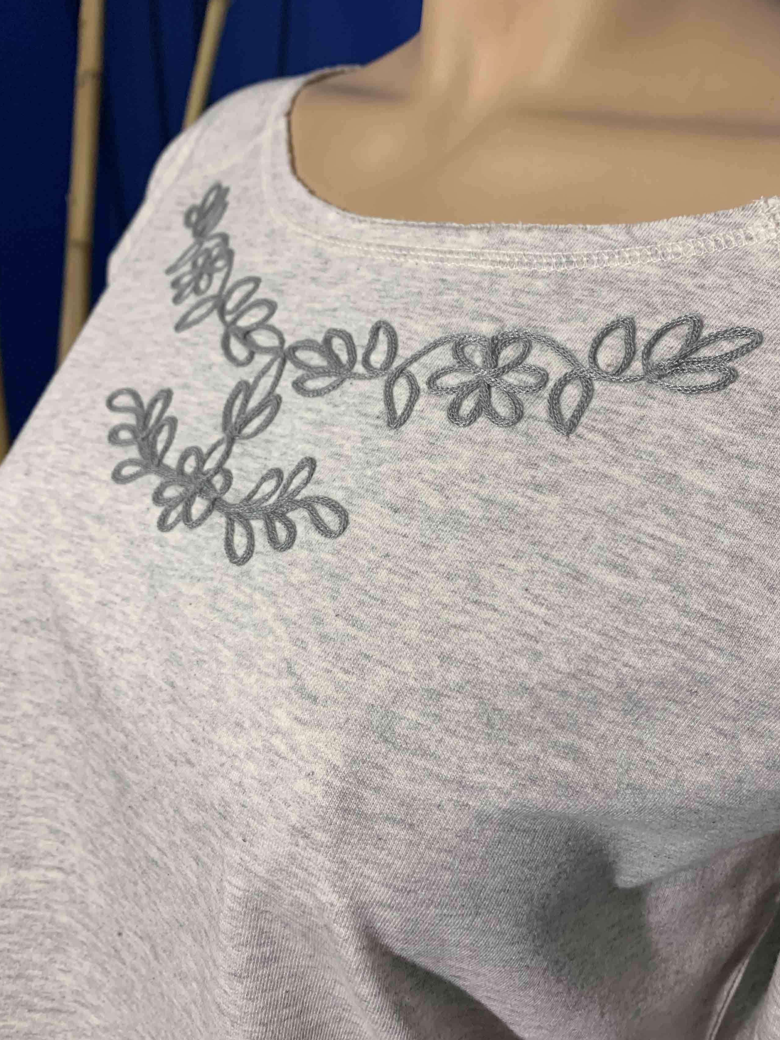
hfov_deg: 45.4
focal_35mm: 31
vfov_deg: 58.3
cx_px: 427
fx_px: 931
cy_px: 474
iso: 100
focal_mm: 4.25
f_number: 1.8
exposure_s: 1/50
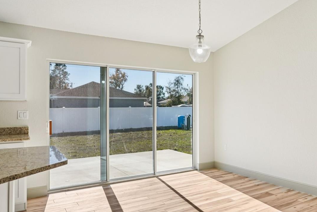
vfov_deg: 43.6
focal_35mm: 30
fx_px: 264
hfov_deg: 60.4
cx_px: 212
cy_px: 110
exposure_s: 1/100
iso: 100
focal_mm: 20
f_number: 9
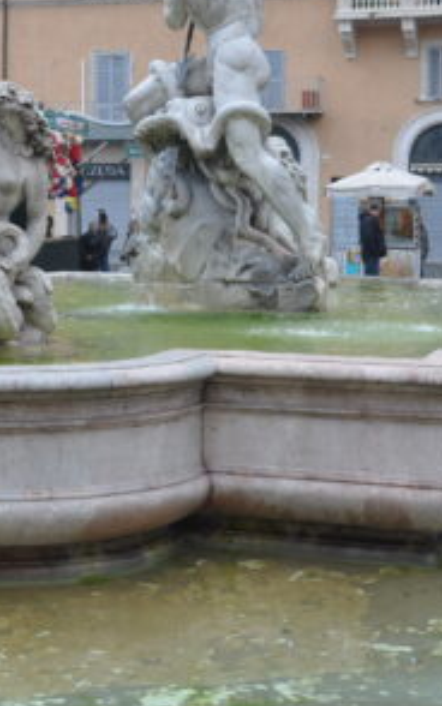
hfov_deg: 17.9
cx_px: 198
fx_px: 1406
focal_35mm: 73
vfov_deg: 28.1
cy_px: 261
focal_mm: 24
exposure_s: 1/160
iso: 200
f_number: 6.3
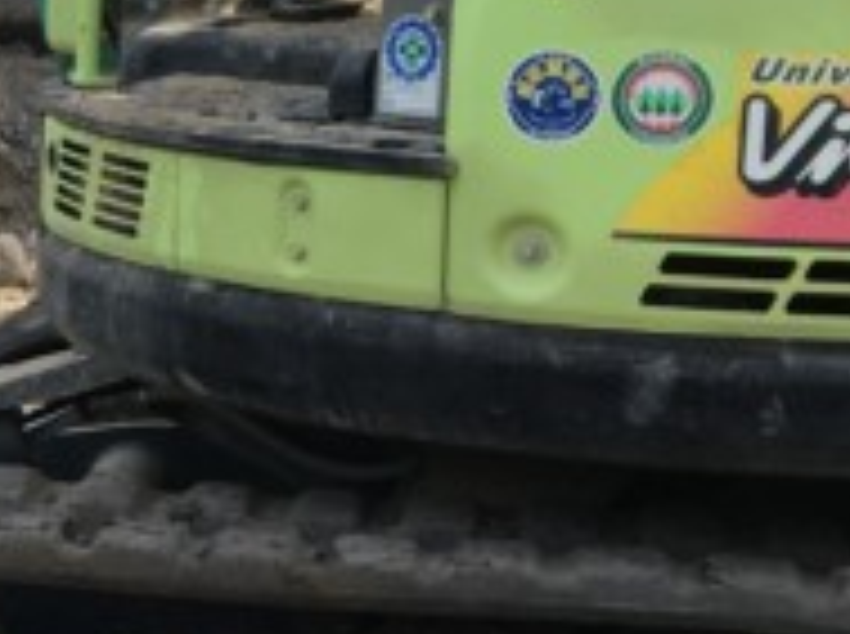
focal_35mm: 123
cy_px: 391
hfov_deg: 14.6
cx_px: -553
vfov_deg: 12.0
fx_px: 3015
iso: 25
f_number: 2.2
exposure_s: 1/769
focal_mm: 4.15
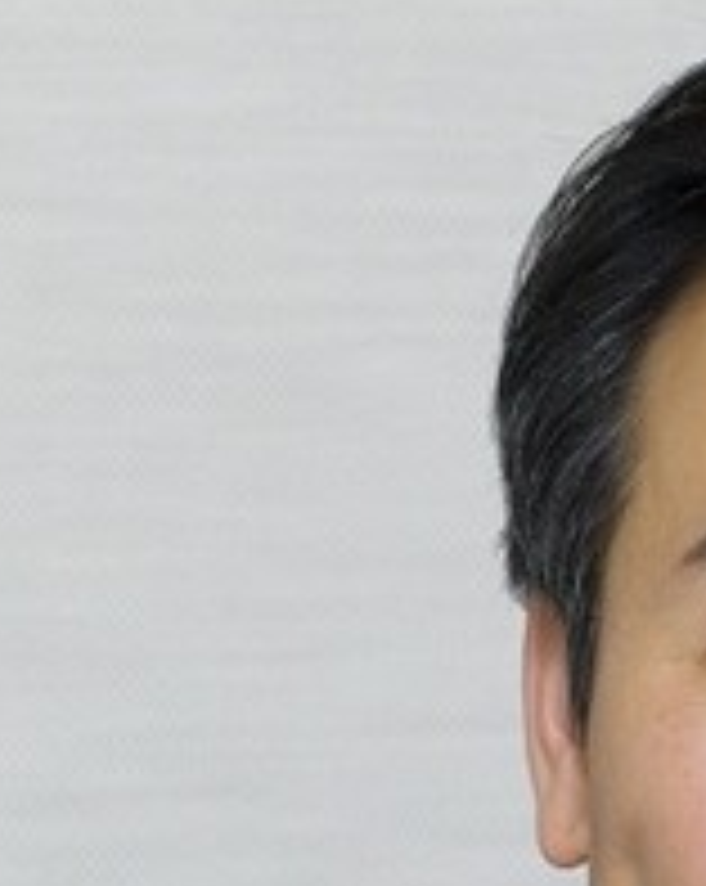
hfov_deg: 3.4
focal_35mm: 452
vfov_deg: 4.3
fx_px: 11833
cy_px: 1149
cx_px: 989
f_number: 5
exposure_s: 1/100
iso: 400
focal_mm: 70
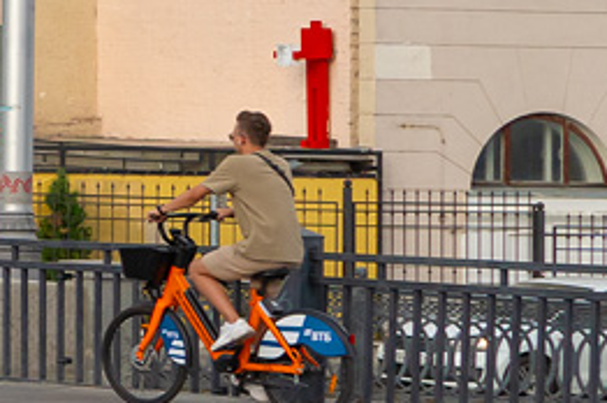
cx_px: -1126
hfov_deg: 9.6
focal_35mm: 172
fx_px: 2896
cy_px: -9
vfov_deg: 7.9
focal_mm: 30
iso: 500
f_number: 7.1
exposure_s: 1/1000
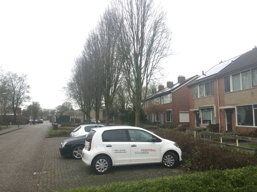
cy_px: 96
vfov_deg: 45.4
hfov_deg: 58.4
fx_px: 230
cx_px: 128
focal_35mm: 31
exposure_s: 1/33
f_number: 2.4
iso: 50
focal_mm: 3.3
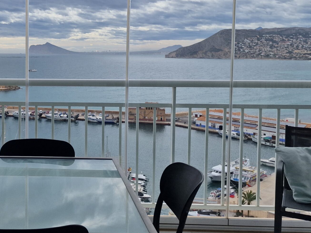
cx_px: 50
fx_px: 404
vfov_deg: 31.9
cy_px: 76
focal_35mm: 45
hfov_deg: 39.9
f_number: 1.8
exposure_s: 1/1200
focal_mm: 6.4
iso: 50
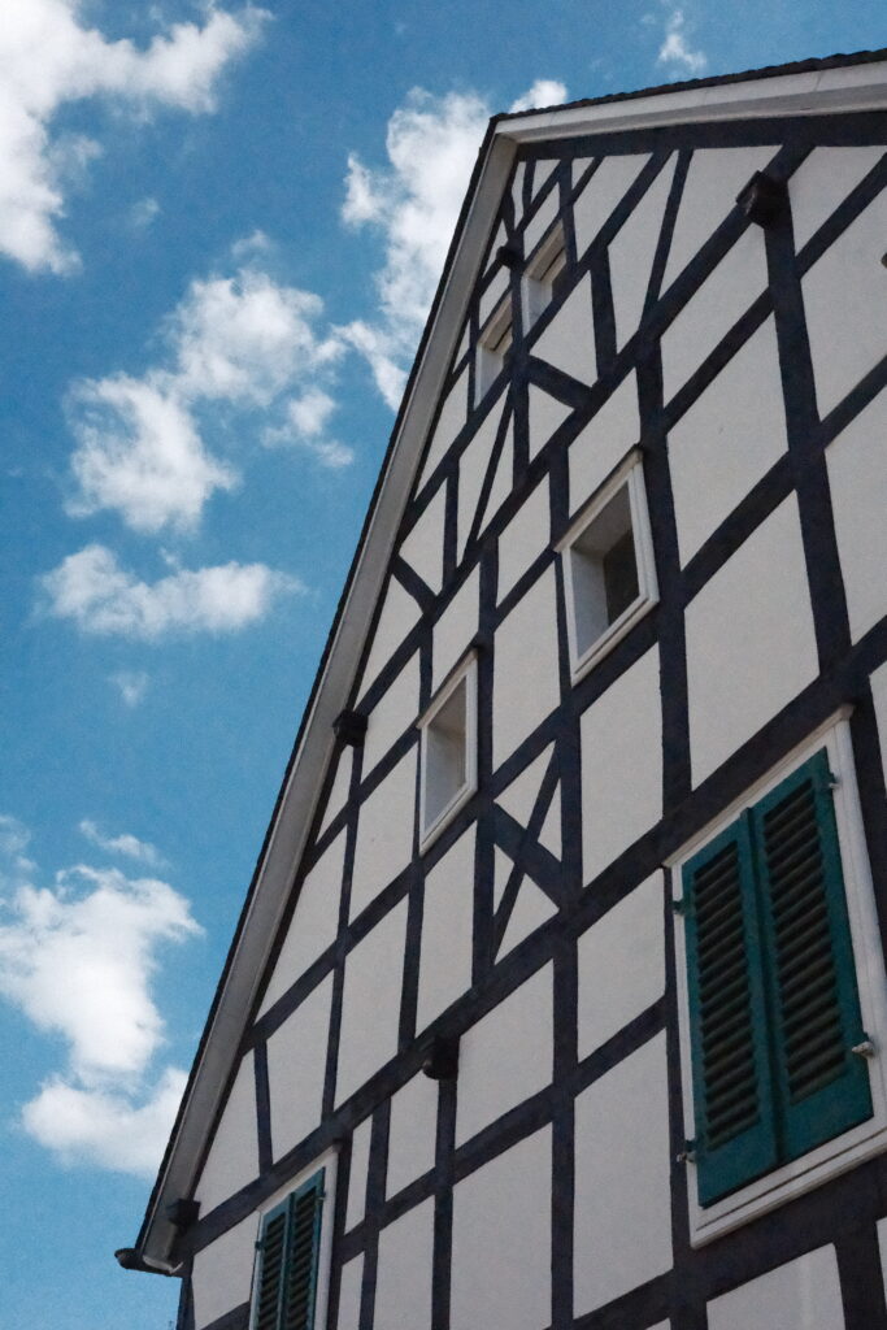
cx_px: 444
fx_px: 1515
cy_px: 665
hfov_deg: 32.6
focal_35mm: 41
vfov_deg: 47.4
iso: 51200
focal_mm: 27
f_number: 16
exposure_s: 1/18000
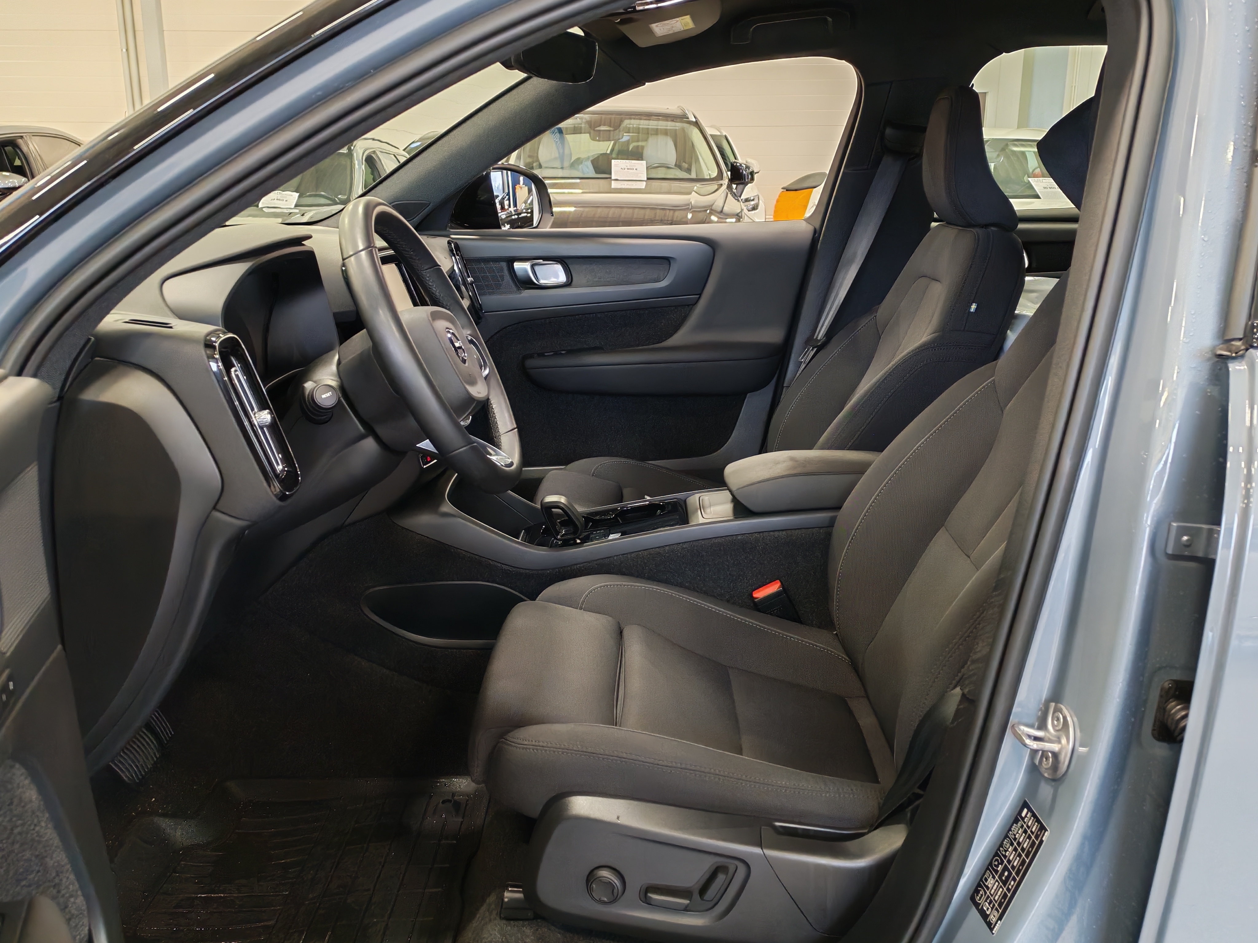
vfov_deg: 42.9
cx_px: 629
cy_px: 472
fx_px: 1199
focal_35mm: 33
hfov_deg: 55.4
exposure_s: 1/100
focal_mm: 6.12
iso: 897
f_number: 1.9
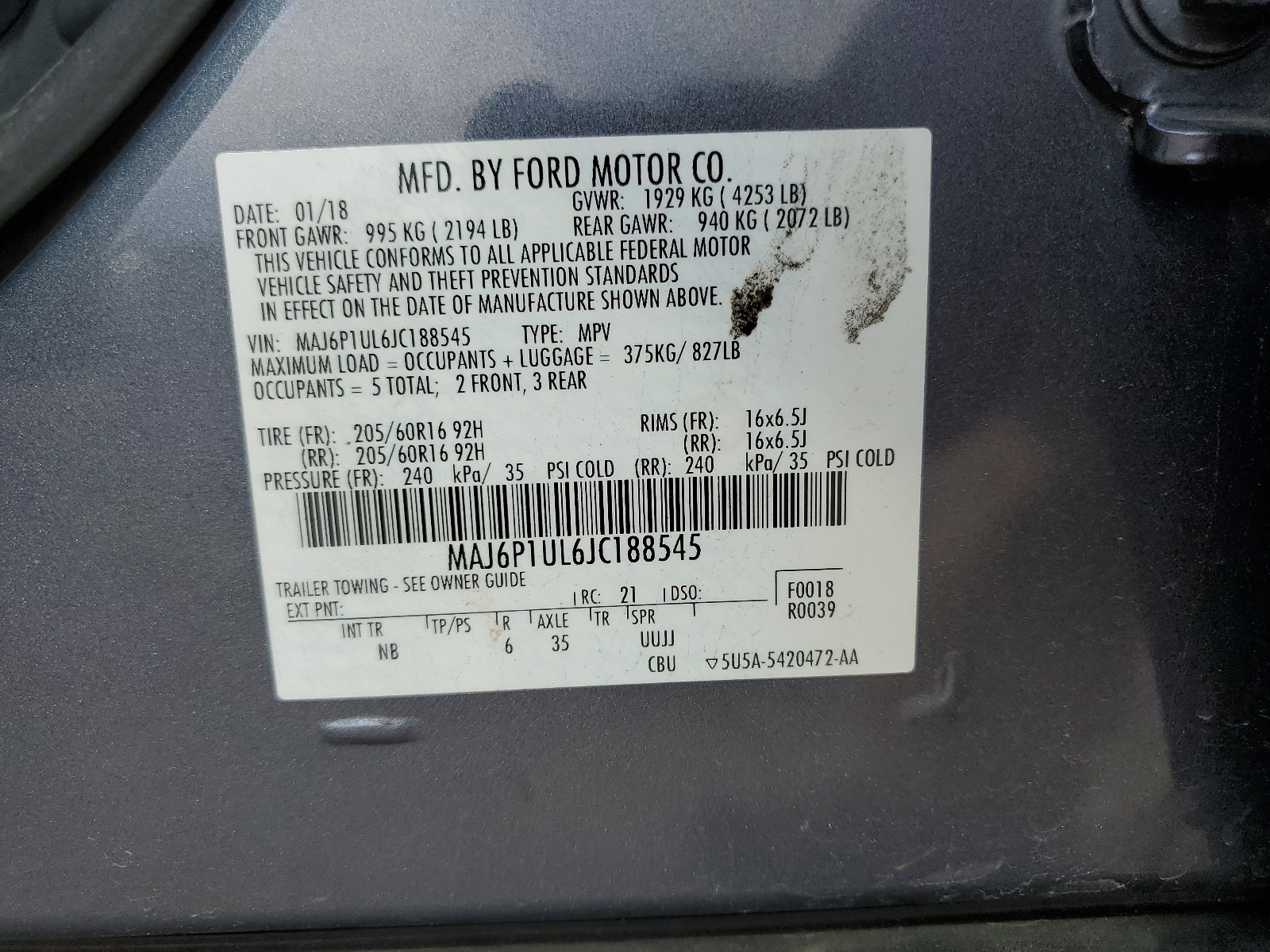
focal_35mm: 26
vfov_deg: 53.1
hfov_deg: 67.3
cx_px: 635
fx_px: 954
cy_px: 476
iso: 50
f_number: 1.5
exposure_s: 1/2000
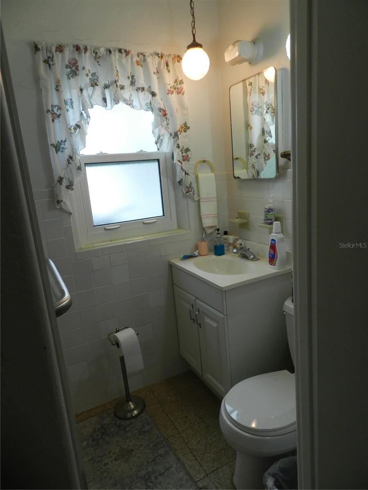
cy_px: 245
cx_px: 184
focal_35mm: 23
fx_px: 326
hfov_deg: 58.9
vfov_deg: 73.9
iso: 160
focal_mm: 4
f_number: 3.4
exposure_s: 1/80
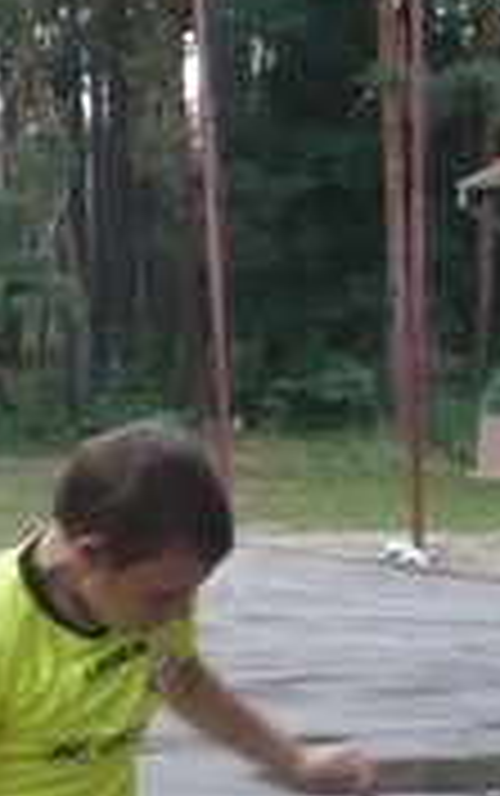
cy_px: 729
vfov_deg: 14.6
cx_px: 108
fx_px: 3067
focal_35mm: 141
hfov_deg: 9.3
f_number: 2.9
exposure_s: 1/125
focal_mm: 6
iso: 400
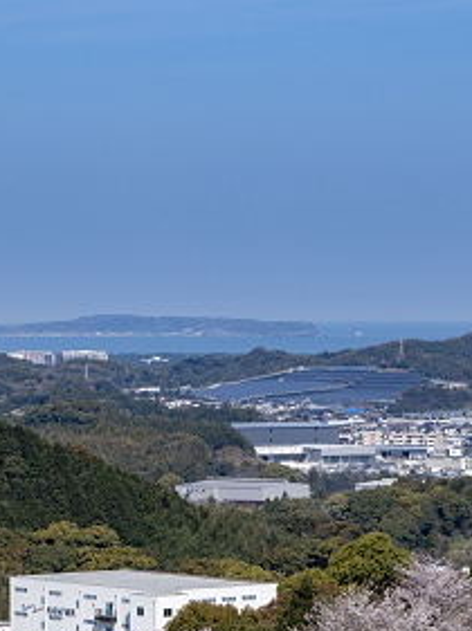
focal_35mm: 187
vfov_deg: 10.6
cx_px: 70
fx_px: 3408
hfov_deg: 7.9
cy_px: 294
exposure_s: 1/160
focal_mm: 70
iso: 100
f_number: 13
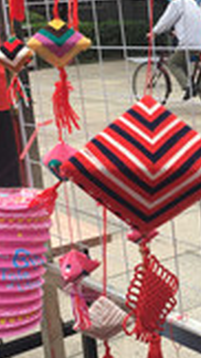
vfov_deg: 29.0
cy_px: 191
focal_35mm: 73
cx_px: 237
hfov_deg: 15.9
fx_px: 692
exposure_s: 1/368
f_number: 2.2
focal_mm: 4.15
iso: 25
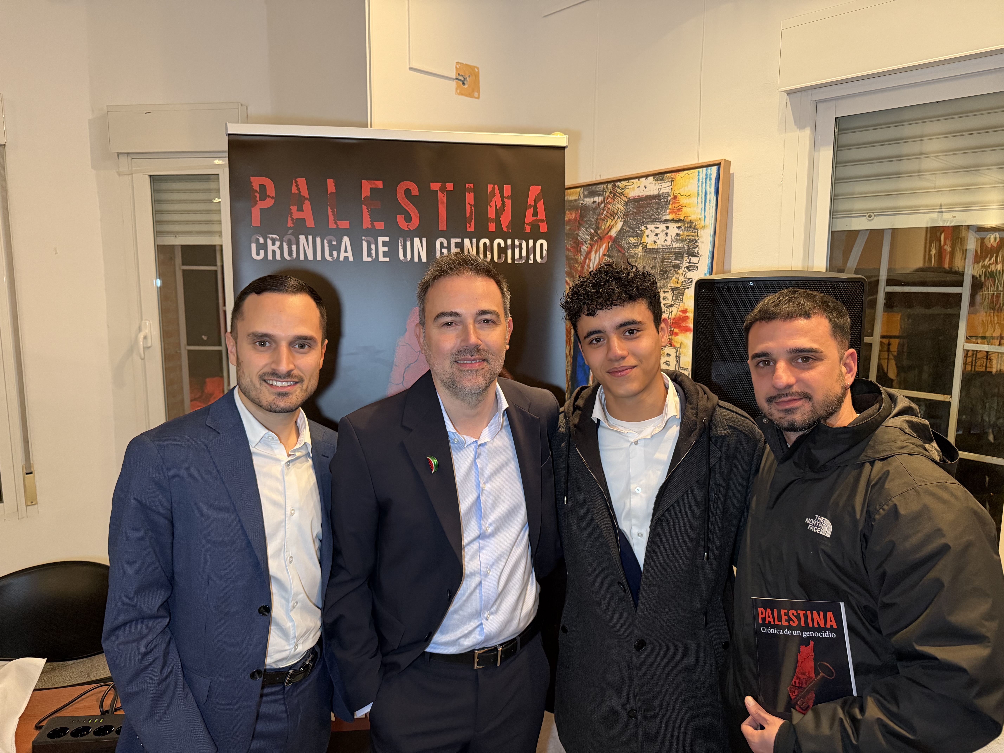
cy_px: 376
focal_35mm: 24
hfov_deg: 71.6
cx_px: 502
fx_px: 696
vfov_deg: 56.8
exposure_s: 1/50
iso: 640
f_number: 1.78
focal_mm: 6.76
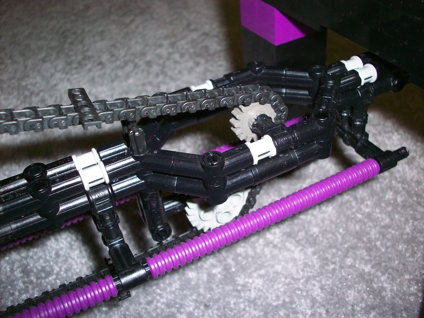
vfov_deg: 38.7
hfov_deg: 50.1
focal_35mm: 37
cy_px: 159
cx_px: 212
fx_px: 453
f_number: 2.8
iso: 80
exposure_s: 1/64
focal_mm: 6.2
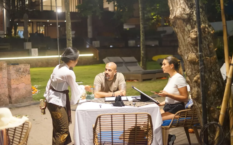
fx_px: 330
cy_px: 67
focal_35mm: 52
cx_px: 117
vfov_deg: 24.9
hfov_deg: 38.9
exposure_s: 1/160
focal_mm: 50
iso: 6400
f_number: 2.2
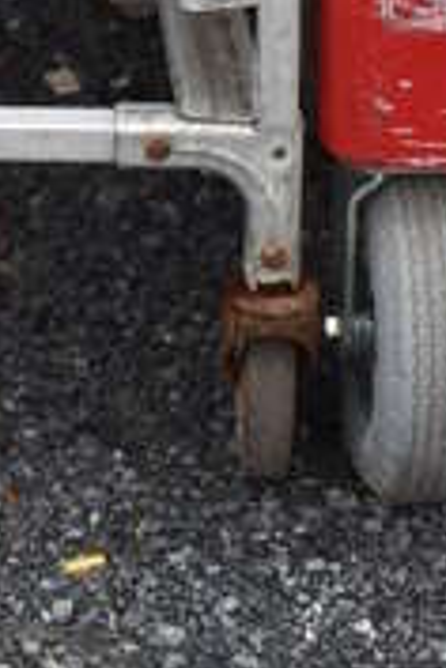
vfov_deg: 8.9
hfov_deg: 6.5
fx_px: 3876
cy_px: -915
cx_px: -129
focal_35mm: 209
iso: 180
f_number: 8
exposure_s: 1/250
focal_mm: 27
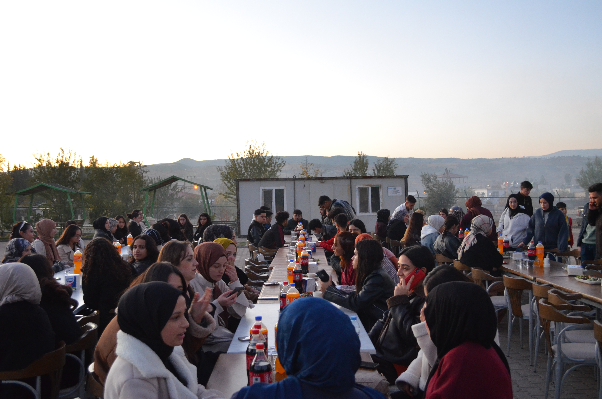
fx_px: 601
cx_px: 301
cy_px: 200
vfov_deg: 36.7
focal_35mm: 36
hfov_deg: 53.2
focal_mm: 24
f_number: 4
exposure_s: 1/60
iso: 1600
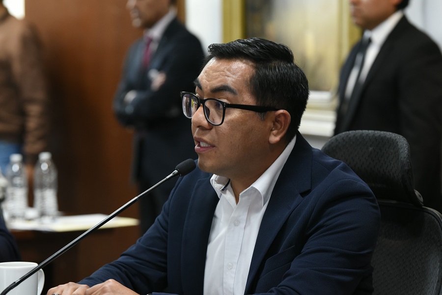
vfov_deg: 8.6
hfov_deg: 12.8
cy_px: 148
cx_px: 221
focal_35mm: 160
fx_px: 1964
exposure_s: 1/60
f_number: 5.6
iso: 3200
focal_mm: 160
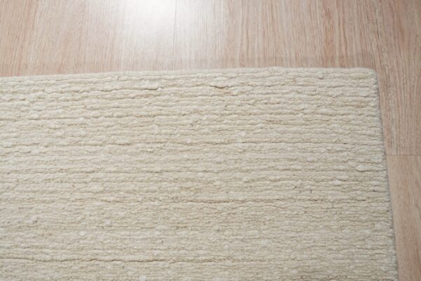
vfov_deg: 53.1
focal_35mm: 24
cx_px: 210
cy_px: 140
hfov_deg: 73.7
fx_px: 281
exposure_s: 1/160
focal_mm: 16
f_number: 5
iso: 640
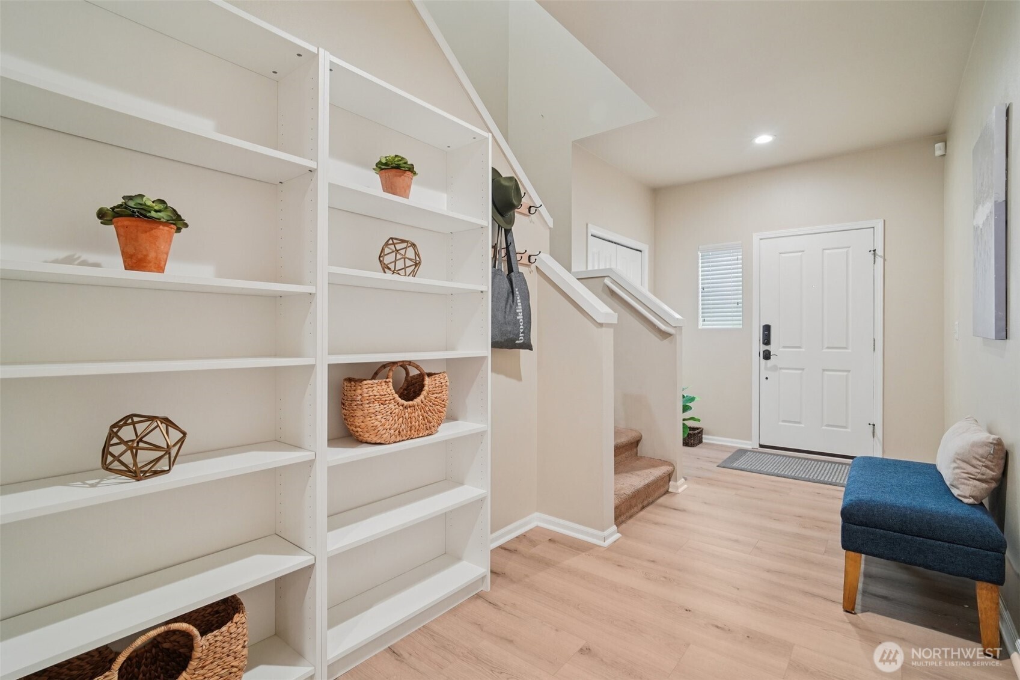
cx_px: 510
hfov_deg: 96.7
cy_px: 340
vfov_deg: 73.7
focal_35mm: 16
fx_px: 453
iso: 1600
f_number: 8
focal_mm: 16
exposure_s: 1/10
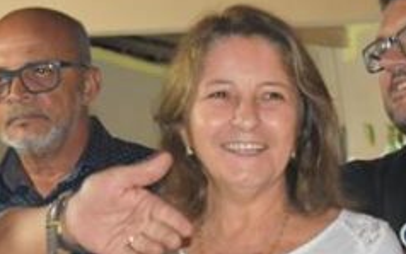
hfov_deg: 10.7
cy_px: 341
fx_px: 2148
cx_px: -41
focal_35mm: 194
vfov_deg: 6.7
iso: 5600
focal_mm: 48
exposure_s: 1/60
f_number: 5.3
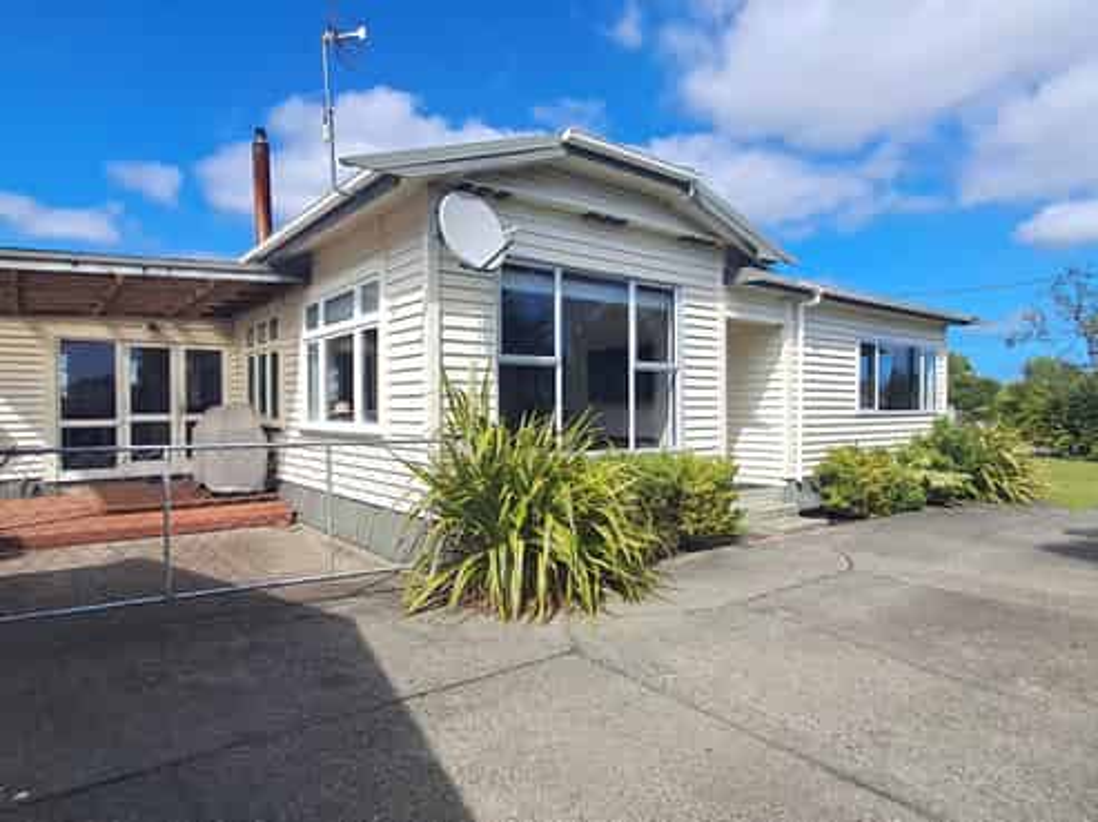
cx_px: 549
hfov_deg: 94.5
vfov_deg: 78.0
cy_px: 411
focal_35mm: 16
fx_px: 507
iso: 40
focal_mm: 1.64
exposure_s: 1/1706
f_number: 2.2
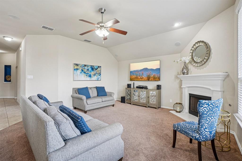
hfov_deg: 100.4
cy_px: 80
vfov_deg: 77.3
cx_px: 121
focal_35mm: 15
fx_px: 101
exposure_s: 1/13
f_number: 8
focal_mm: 10
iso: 400
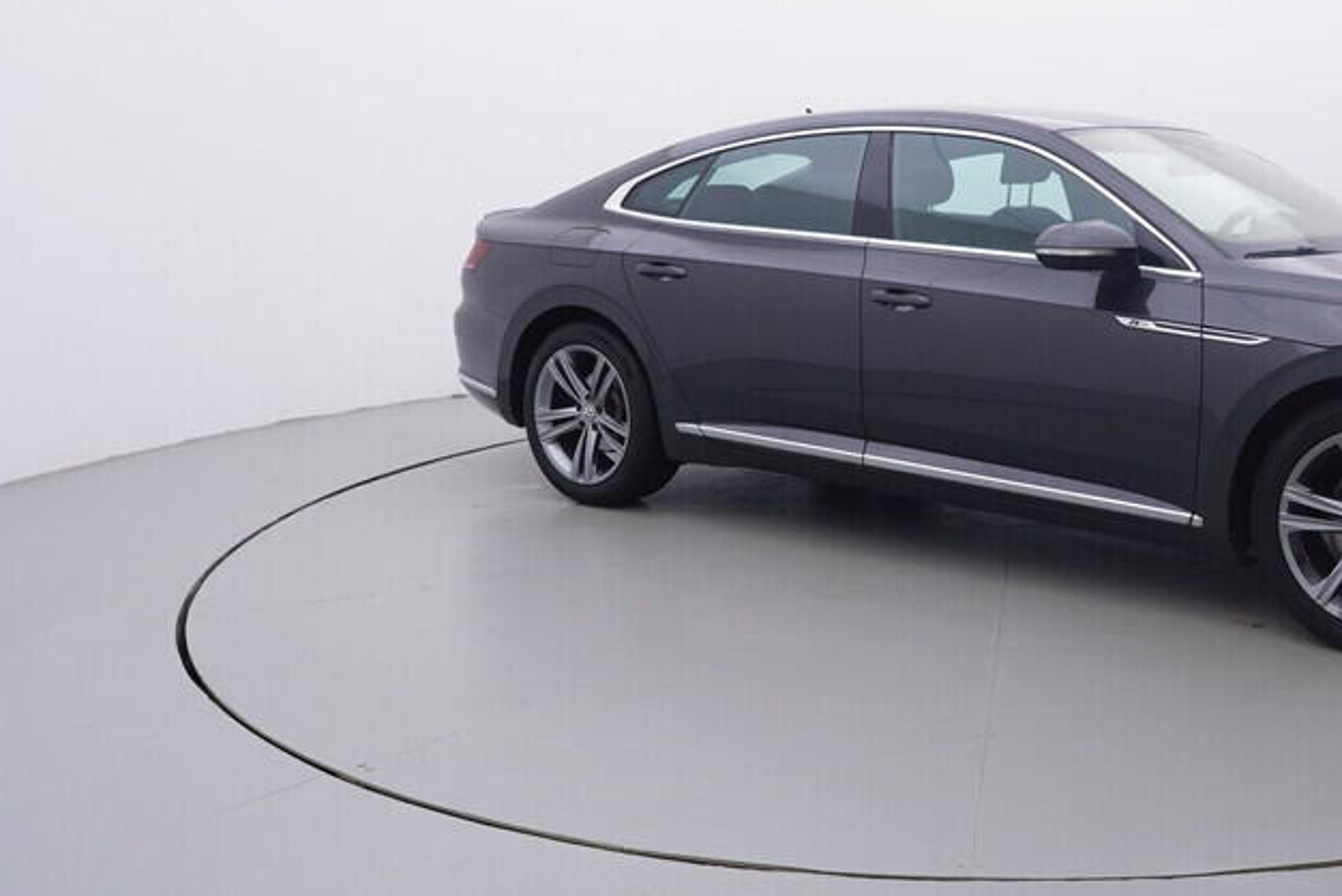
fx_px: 1373
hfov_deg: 50.0
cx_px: 1001
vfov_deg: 35.9
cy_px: 332
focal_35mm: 37
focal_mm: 15
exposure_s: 1/80
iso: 200
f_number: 5
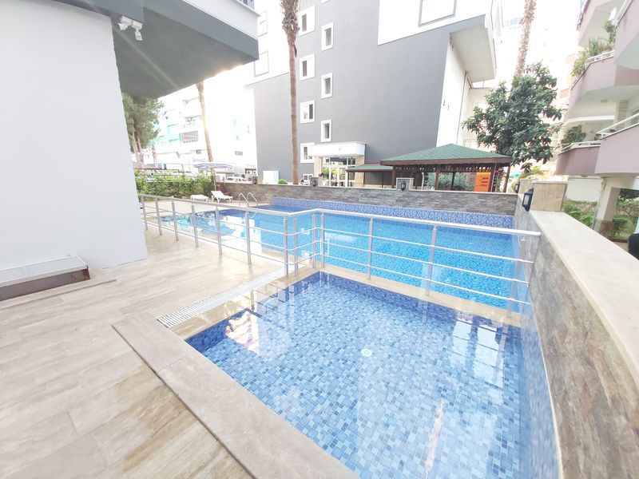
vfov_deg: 94.5
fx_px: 222
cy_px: 240
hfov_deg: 110.5
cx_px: 320
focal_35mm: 12
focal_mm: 1.42
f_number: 2.2
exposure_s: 1/50
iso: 125
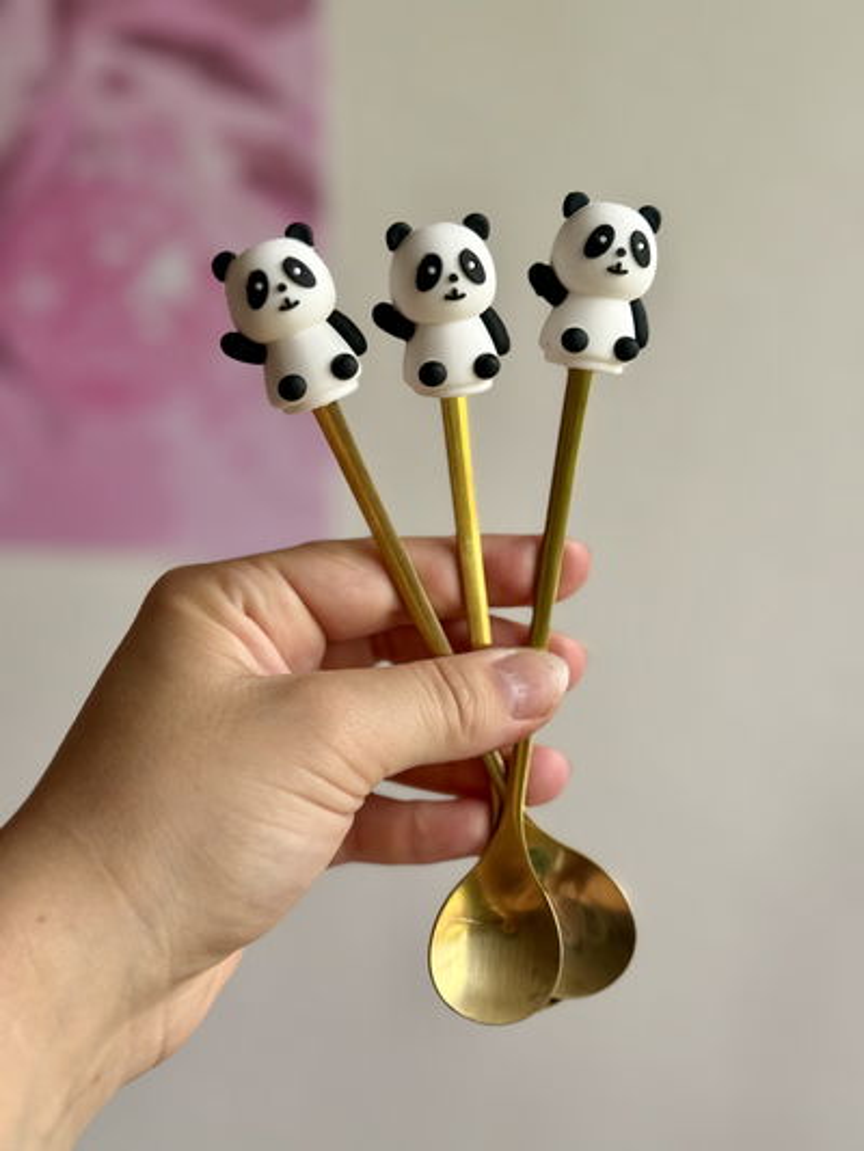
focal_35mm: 48
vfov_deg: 39.6
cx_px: 432
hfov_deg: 30.3
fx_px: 1597
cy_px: 576
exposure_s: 1/375
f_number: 1.78
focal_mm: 6.76
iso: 64
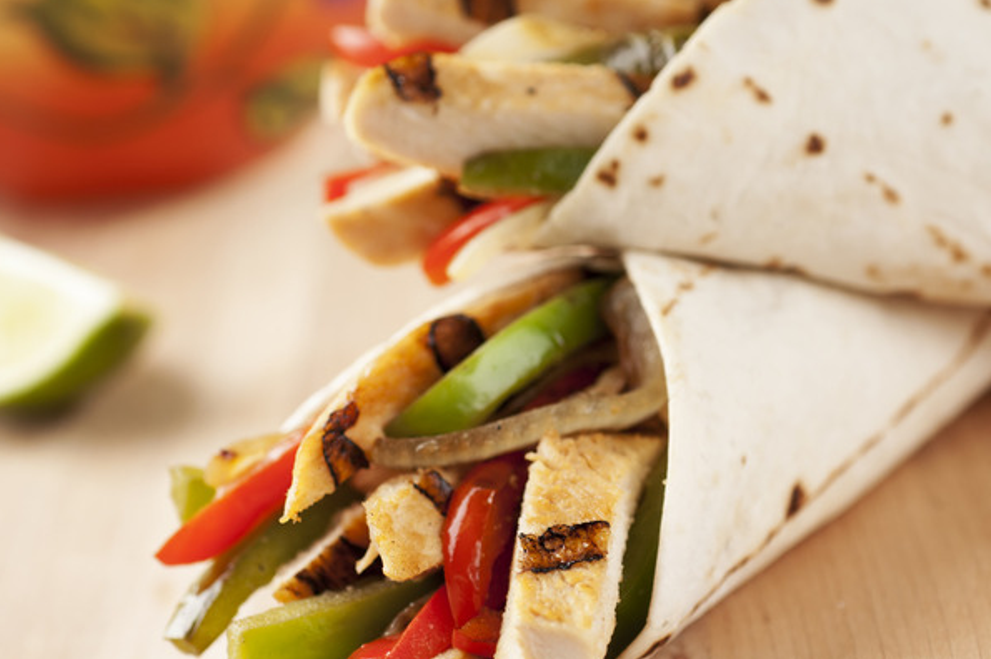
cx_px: 628
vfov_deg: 11.6
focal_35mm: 118
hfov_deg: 17.3
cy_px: 342
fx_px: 3246
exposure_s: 1/200
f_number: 4.5
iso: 100
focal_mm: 60
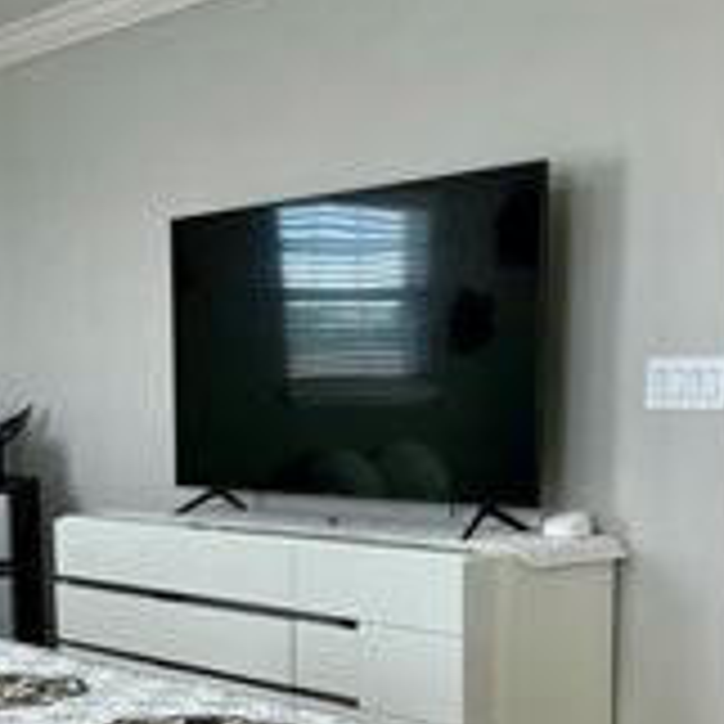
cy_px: 598
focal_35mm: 70
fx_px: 1656
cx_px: 101
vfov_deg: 24.2
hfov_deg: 24.1
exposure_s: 1/120
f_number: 1.78
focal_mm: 6.76
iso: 80
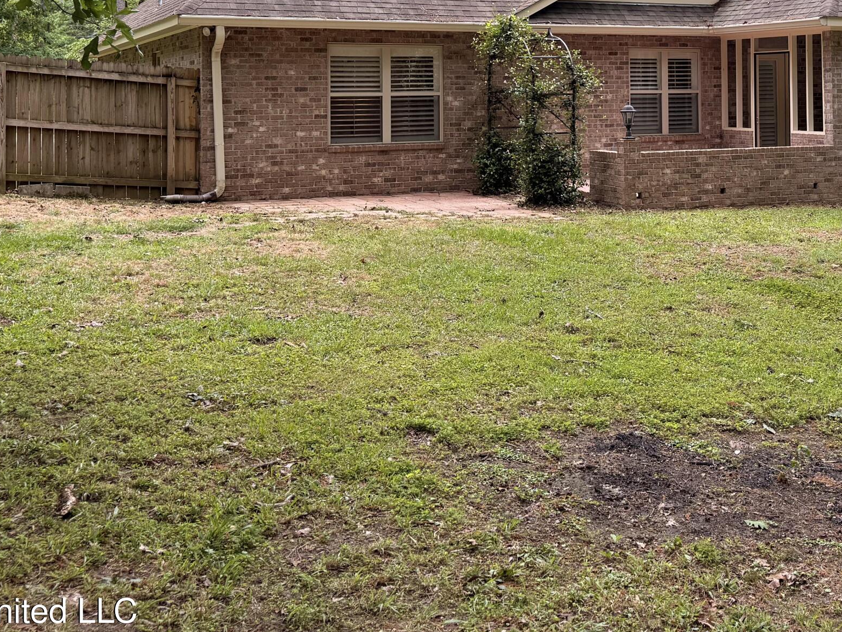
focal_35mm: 46
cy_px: 61
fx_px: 1119
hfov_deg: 40.5
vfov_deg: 30.1
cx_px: 586
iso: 100
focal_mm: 6.76
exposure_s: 1/728
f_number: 1.78
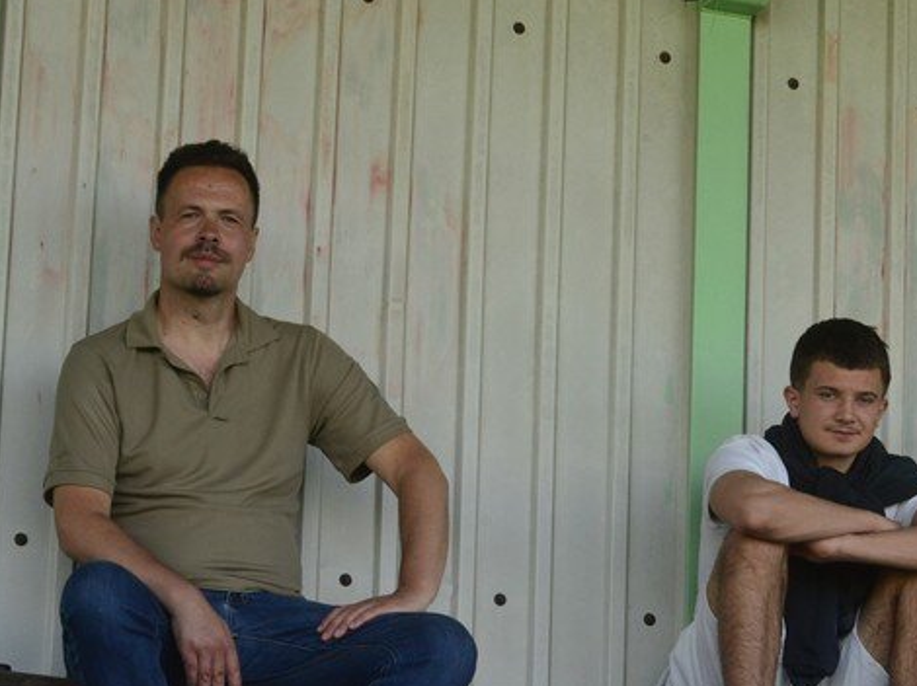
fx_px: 4554
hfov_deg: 11.5
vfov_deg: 8.6
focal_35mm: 172
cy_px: 464
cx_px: 656
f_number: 10
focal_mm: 100
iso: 2000
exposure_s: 1/400
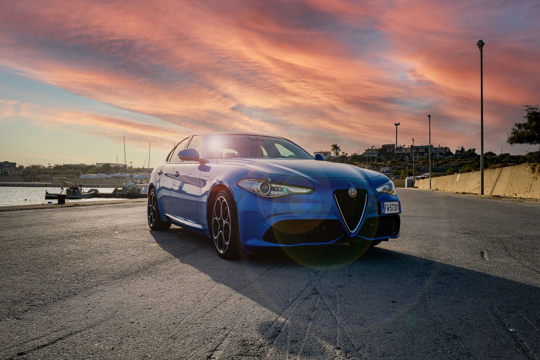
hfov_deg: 65.5
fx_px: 420
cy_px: 180
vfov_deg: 46.4
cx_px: 270
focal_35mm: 28
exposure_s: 1/1000
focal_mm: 28
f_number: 5.6
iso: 250
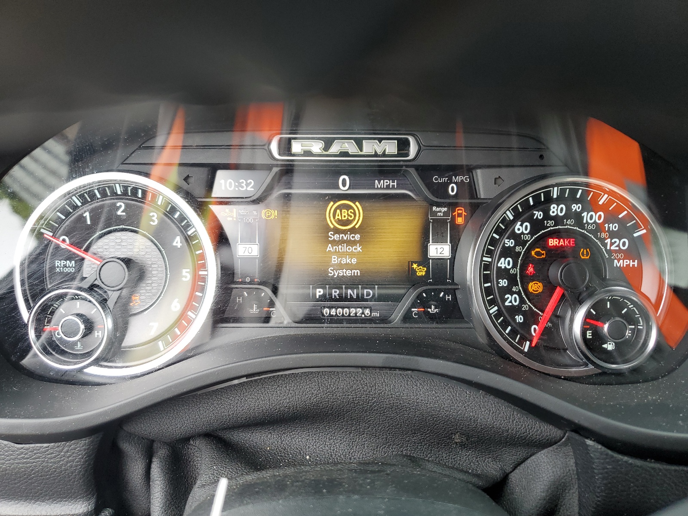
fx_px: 517
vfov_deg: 53.1
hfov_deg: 67.3
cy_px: 258
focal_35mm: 26
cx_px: 344
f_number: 1.5
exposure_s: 1/60.2
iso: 53
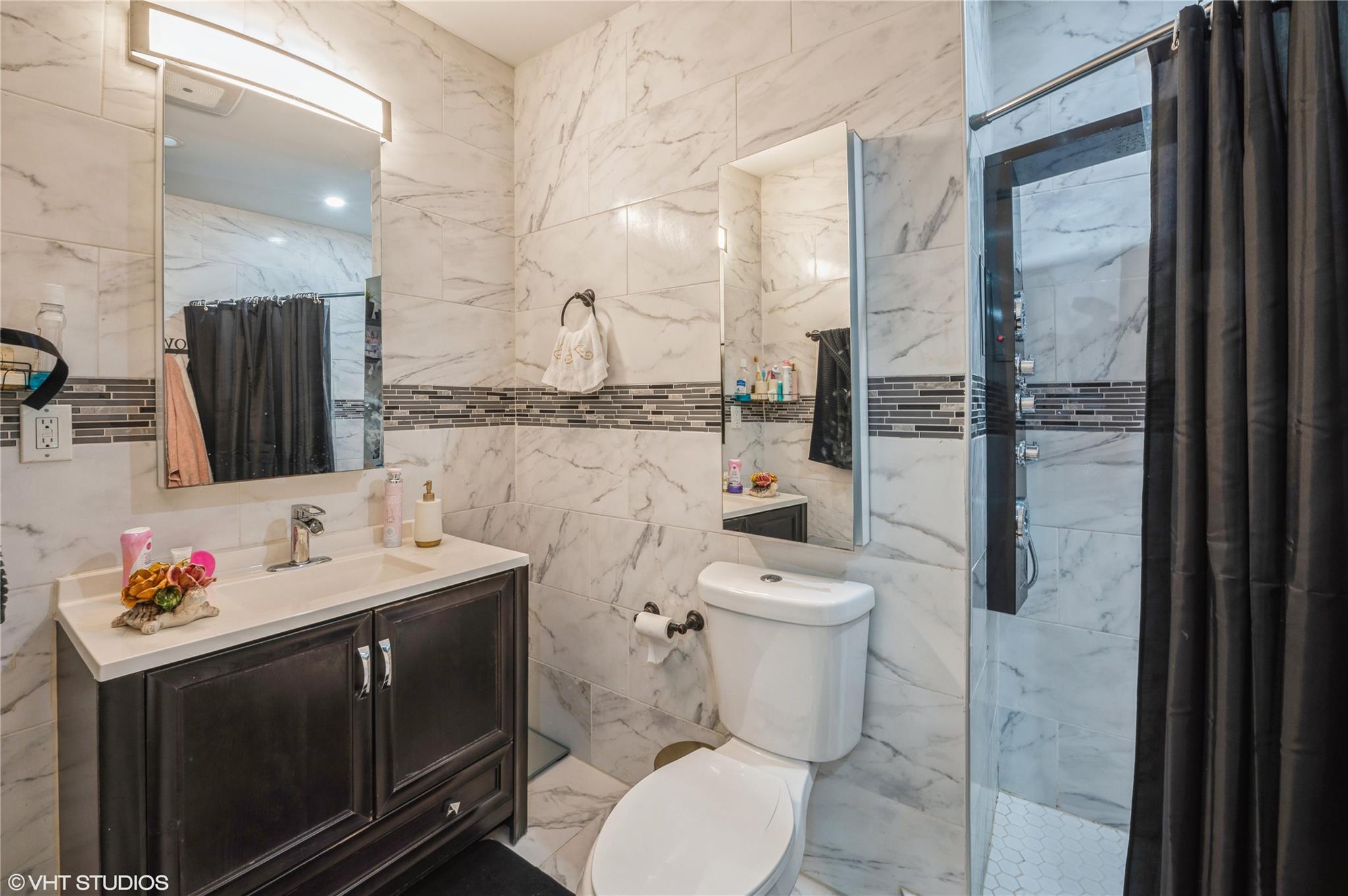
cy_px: 448
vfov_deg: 81.1
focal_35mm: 14
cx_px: 674
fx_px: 524
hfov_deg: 104.3
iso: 200
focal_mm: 14
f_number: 11
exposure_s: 1/1.67
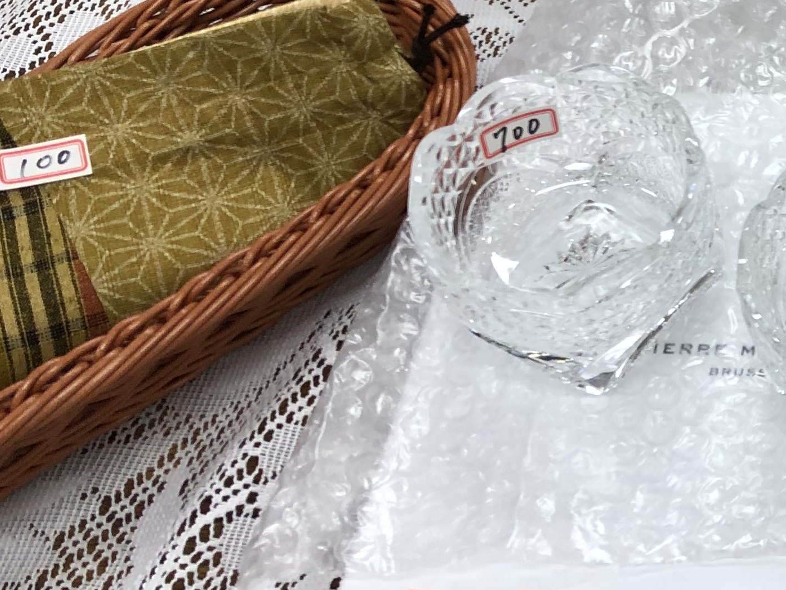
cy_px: 96
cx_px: 1117
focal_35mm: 80
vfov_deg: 18.2
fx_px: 1816
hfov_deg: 21.3
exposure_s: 1/100
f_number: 1.8
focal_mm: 3.99
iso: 40
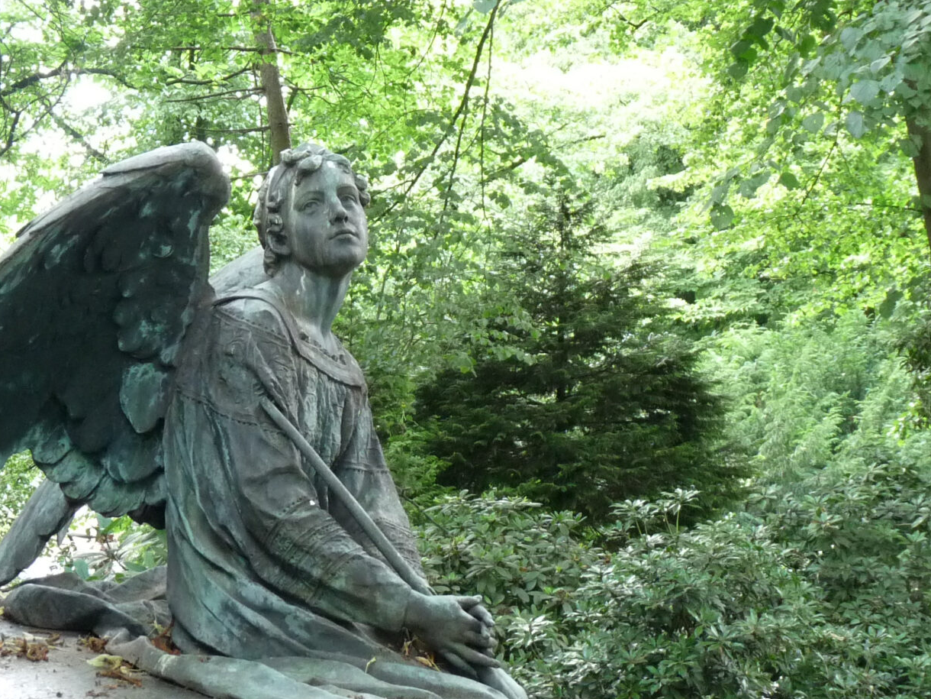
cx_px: 291
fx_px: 3443
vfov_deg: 11.6
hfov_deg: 15.4
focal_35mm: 128
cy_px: 280
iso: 320
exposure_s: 1/30
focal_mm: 10.8
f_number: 3.2
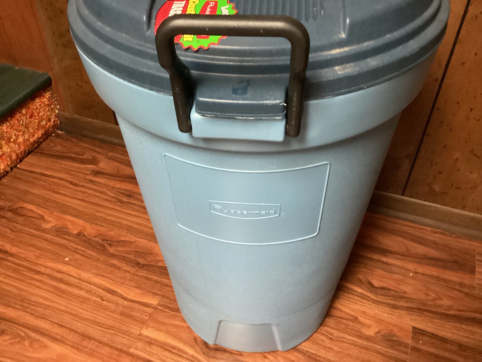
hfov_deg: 58.3
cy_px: 181
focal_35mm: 31
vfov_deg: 45.4
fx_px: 432
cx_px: 241
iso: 800
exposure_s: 1/30
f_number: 2.4
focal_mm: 3.3
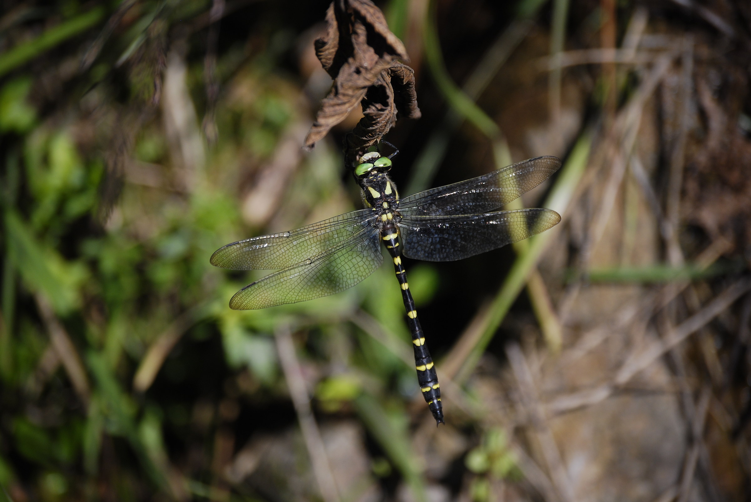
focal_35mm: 188
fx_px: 3916
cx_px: 376
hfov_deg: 11.0
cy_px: 251
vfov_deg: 7.3
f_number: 5.6
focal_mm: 125
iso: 200
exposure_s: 1/1250
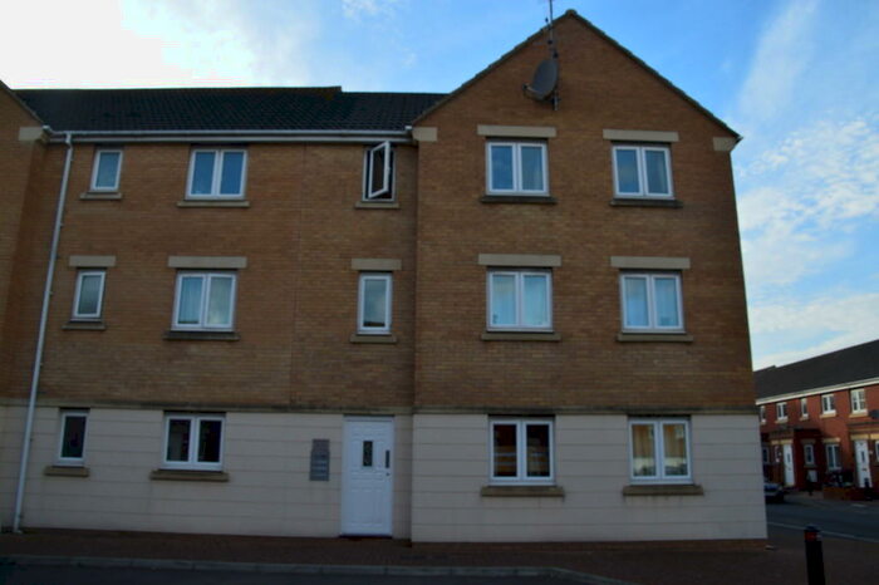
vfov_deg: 47.9
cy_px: 292
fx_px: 659
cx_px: 440
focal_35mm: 27
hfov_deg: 67.4
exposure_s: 1/250
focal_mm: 18
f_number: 10
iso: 400
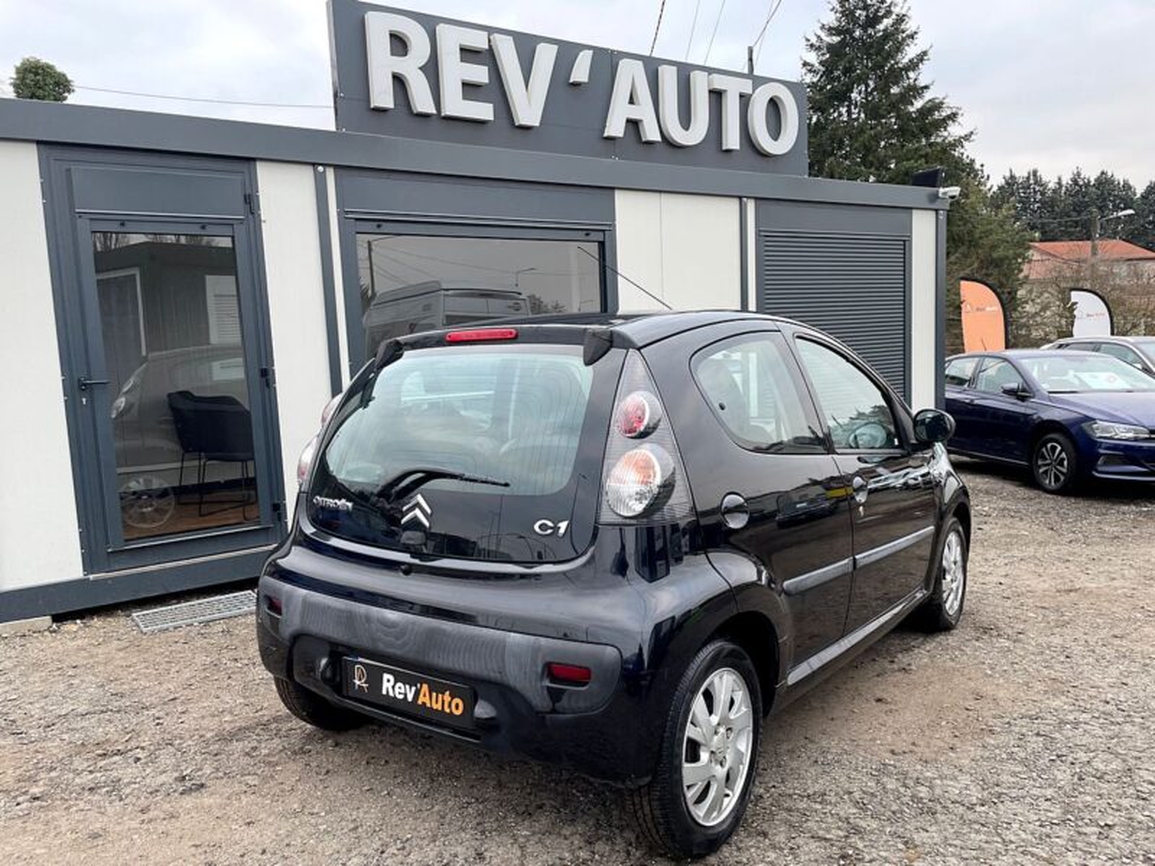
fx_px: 868
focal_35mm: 26
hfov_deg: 67.3
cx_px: 578
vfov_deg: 53.1
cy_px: 433
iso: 125
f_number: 1.6
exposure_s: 1/104
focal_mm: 4.2
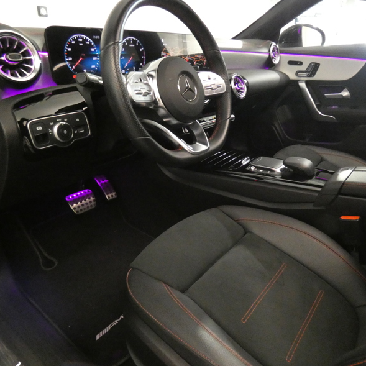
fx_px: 287
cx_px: 190
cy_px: 184
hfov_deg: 65.0
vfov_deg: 65.0
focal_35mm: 24
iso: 1600
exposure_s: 1/25
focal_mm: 3.6
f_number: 2.8
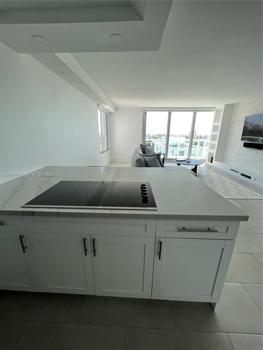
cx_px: 132
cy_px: 175
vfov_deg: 106.2
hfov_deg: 89.9
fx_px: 132
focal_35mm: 13
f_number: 1.8
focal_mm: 1.57
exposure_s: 1/124
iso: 32
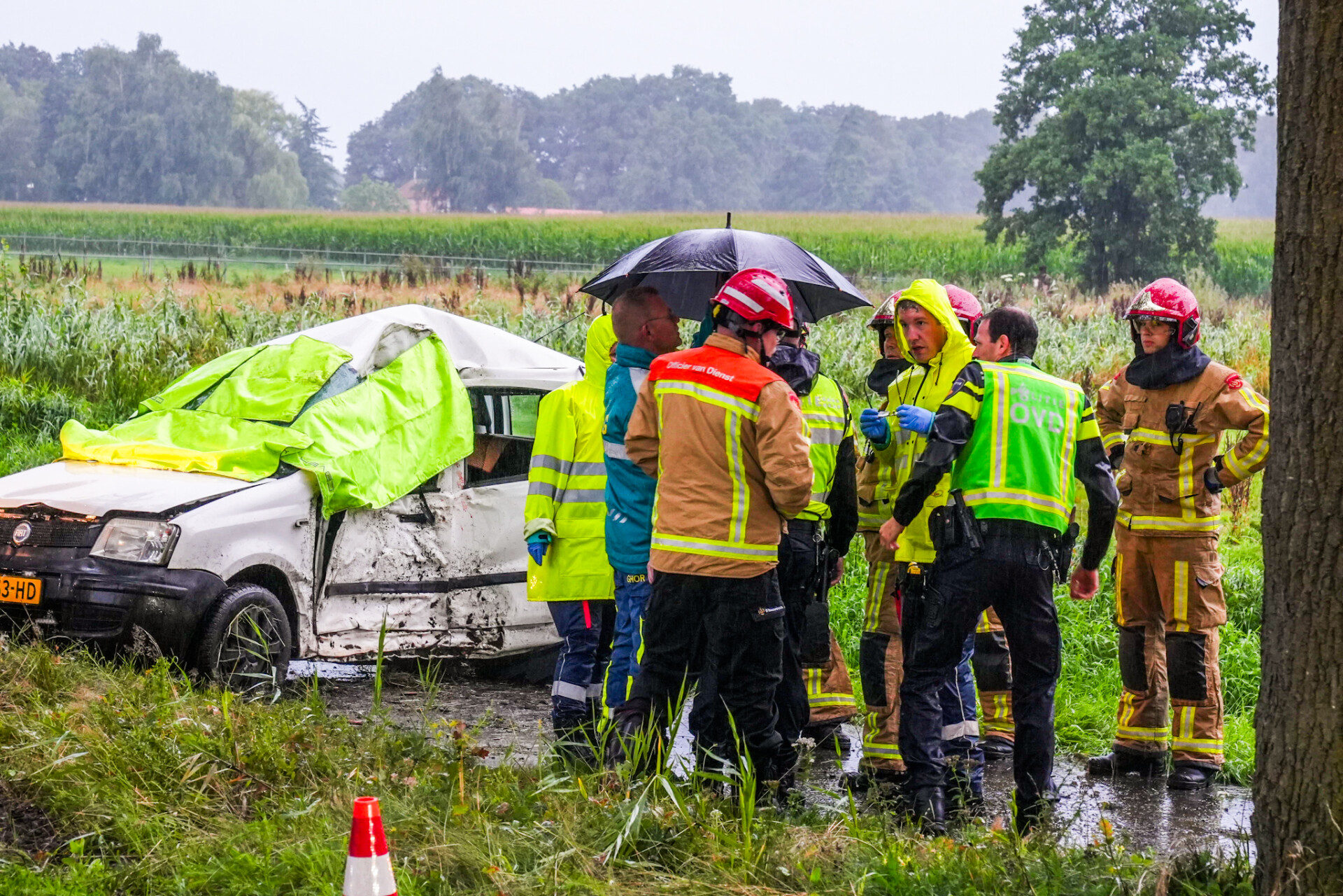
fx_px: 3917
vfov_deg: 13.0
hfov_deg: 19.5
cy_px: 448
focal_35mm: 105
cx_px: 672
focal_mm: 70
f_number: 6.3
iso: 1600
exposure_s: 1/80
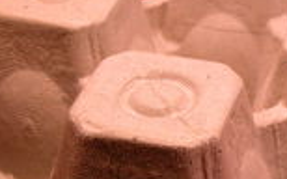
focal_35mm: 138
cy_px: 134
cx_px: 296
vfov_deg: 9.5
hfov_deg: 14.9
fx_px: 1079
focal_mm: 12.7
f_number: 3.8
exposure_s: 1/123
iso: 100
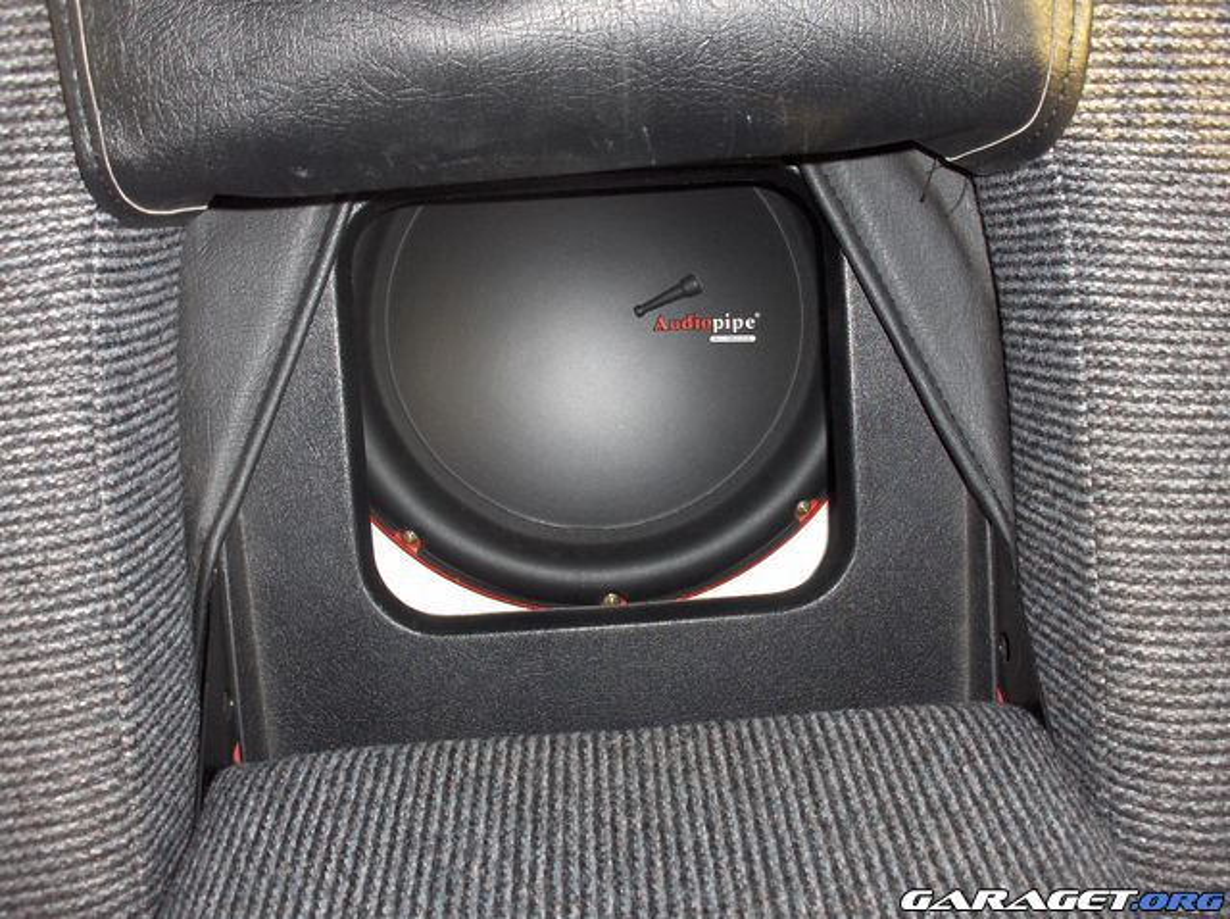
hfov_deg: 63.5
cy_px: 460
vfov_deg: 49.6
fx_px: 993
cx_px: 615
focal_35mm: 28
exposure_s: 1/60
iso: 53
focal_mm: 5.8
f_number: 2.8
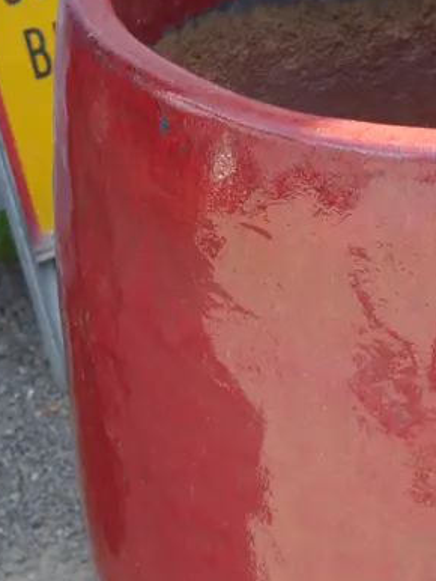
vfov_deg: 14.2
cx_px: 485
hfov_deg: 10.6
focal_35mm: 138
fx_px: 2315
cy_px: 489
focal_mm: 26
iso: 200
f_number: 5.3
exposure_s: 1/125
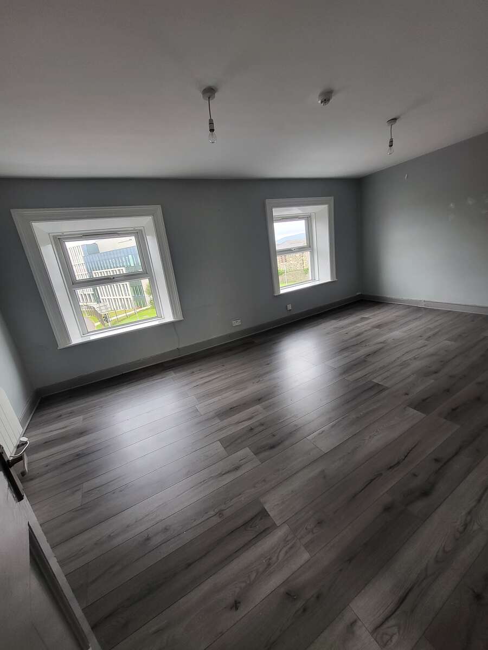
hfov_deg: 89.9
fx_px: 244
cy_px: 325
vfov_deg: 106.2
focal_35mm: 13
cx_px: 244
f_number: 2.2
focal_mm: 1.74
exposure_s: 1/50
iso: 125
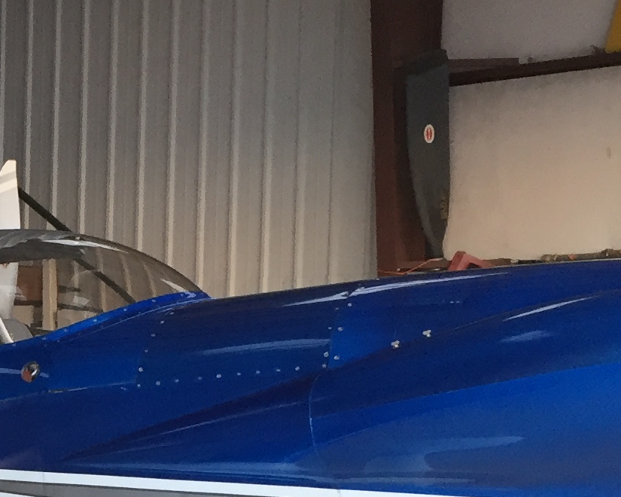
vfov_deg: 13.5
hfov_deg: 16.2
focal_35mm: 112
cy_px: 549
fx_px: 2058
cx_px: -198
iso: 32
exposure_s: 1/30
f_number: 2.2
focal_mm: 4.15
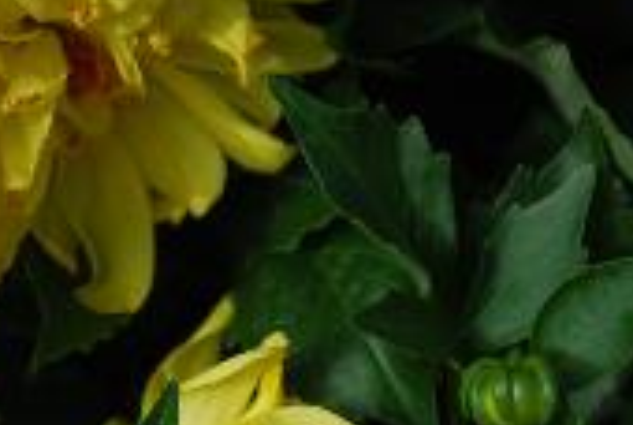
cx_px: -82
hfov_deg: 10.4
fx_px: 3420
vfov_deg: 7.1
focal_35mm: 194
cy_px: -22
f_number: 8
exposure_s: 1/200
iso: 100
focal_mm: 55
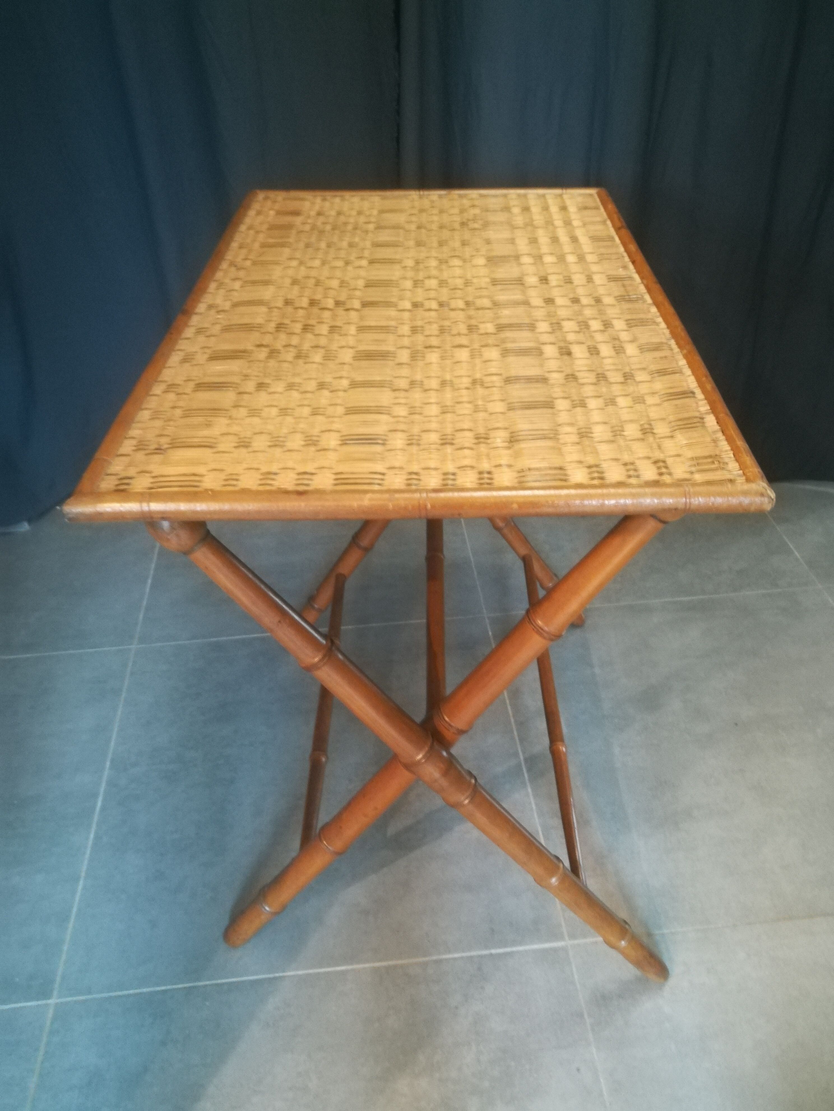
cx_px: 417
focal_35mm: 26
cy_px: 556
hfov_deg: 53.1
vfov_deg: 67.3
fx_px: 835
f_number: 2.2
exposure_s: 1/14.3
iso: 800
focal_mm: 3.83
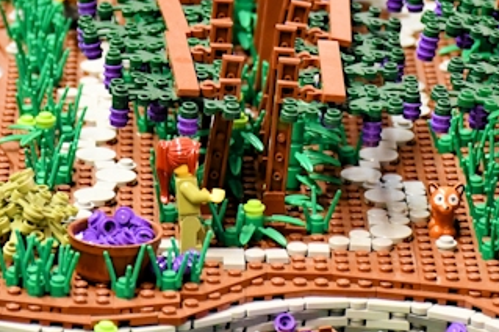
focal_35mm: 301
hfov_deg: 6.9
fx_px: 4168
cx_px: 297
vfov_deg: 4.5
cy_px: -15
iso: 4000
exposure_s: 1/60
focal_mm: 80
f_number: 5.3
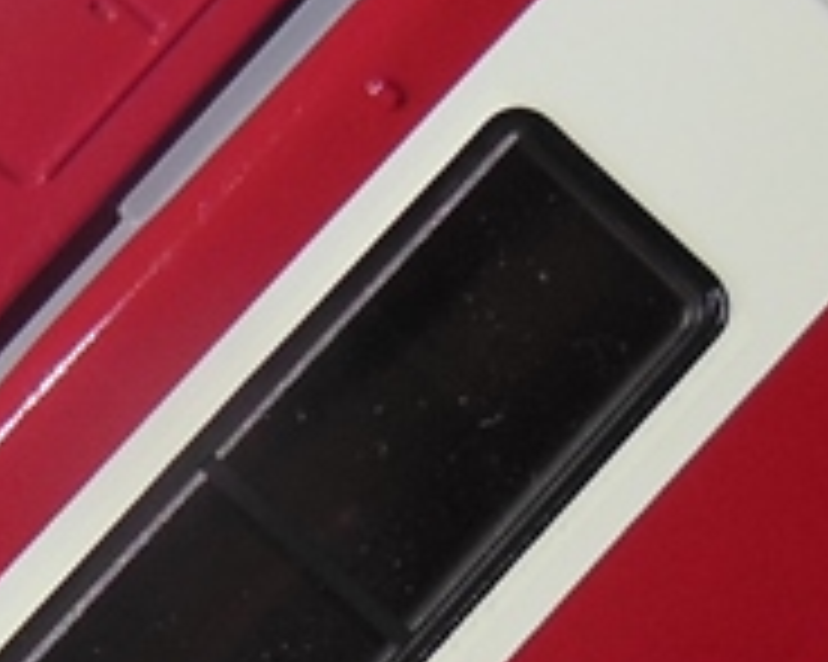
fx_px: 1665
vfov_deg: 20.9
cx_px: -148
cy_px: 802
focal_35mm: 68
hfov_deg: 25.3
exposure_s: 1/30
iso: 125
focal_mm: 4.5
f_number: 3.5
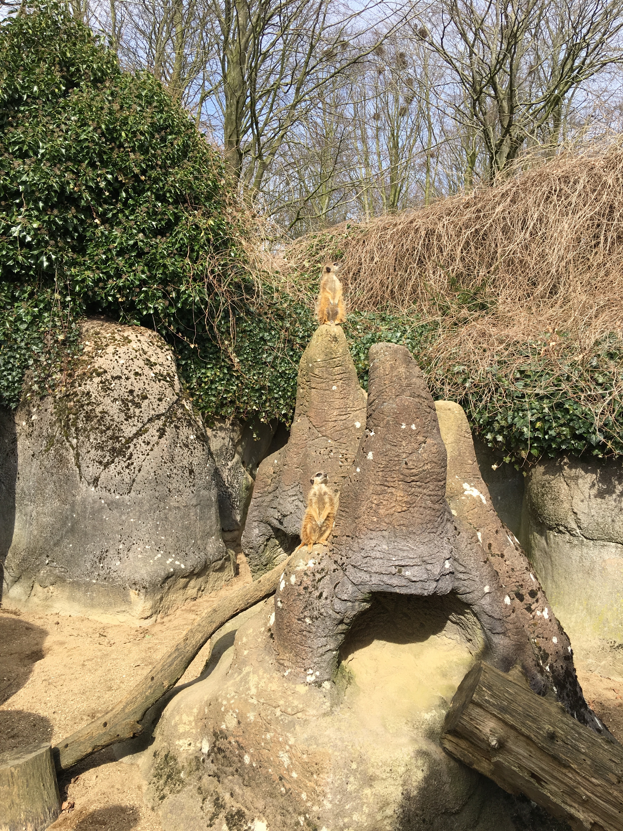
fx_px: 696
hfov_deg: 48.2
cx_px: 312
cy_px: 416
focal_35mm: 29
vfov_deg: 61.7
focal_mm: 4.15
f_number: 2.2
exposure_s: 1/591
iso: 25
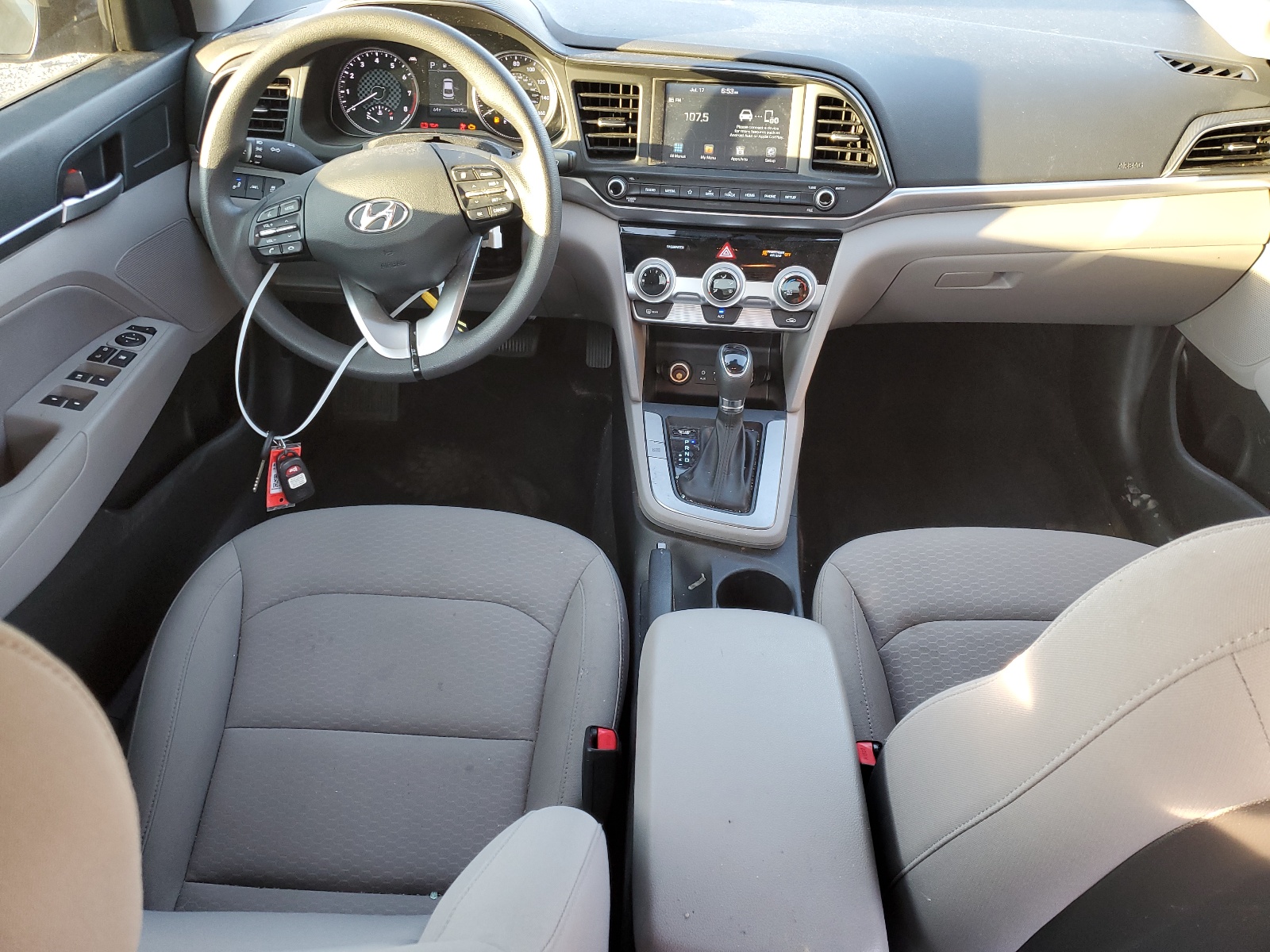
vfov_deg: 53.1
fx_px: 954
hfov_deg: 67.3
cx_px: 635
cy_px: 476
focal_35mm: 26
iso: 77
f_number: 1.5
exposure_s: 1/50
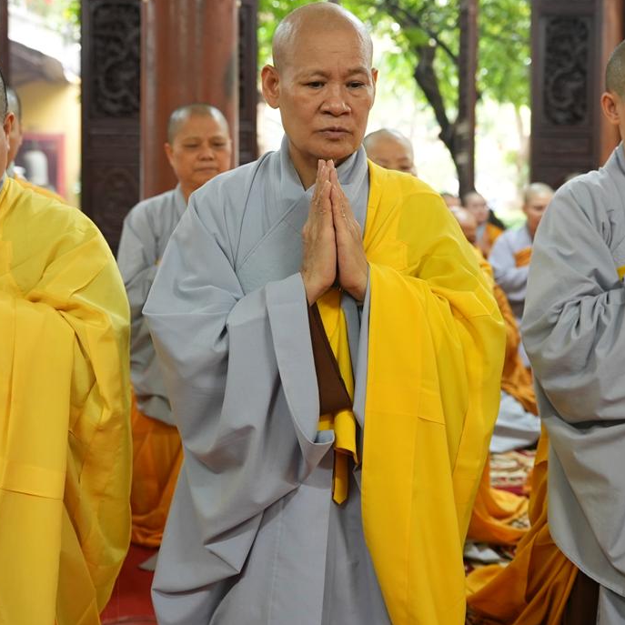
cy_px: 271
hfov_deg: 30.9
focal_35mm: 55
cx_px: 301
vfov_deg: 30.9
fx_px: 1130
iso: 2500
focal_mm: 37.2
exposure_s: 1/100
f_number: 3.5
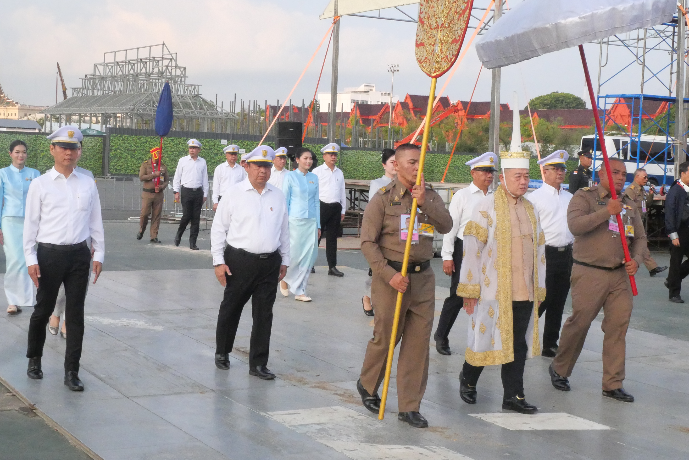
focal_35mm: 58
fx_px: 1111
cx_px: 393
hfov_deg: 34.4
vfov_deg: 23.4
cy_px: 197
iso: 4000
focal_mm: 22
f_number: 16
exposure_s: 1/800
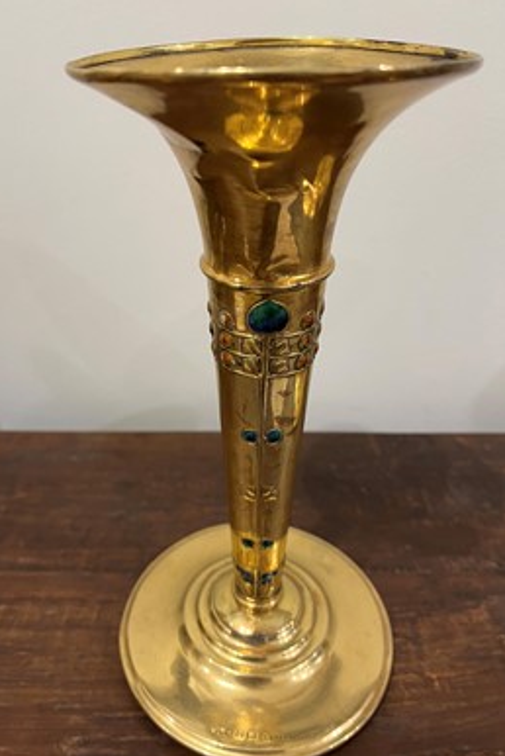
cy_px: 388
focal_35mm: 28
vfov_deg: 65.4
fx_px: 588
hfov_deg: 46.3
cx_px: 213
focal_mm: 5.1
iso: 160
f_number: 1.6
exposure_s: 1/50
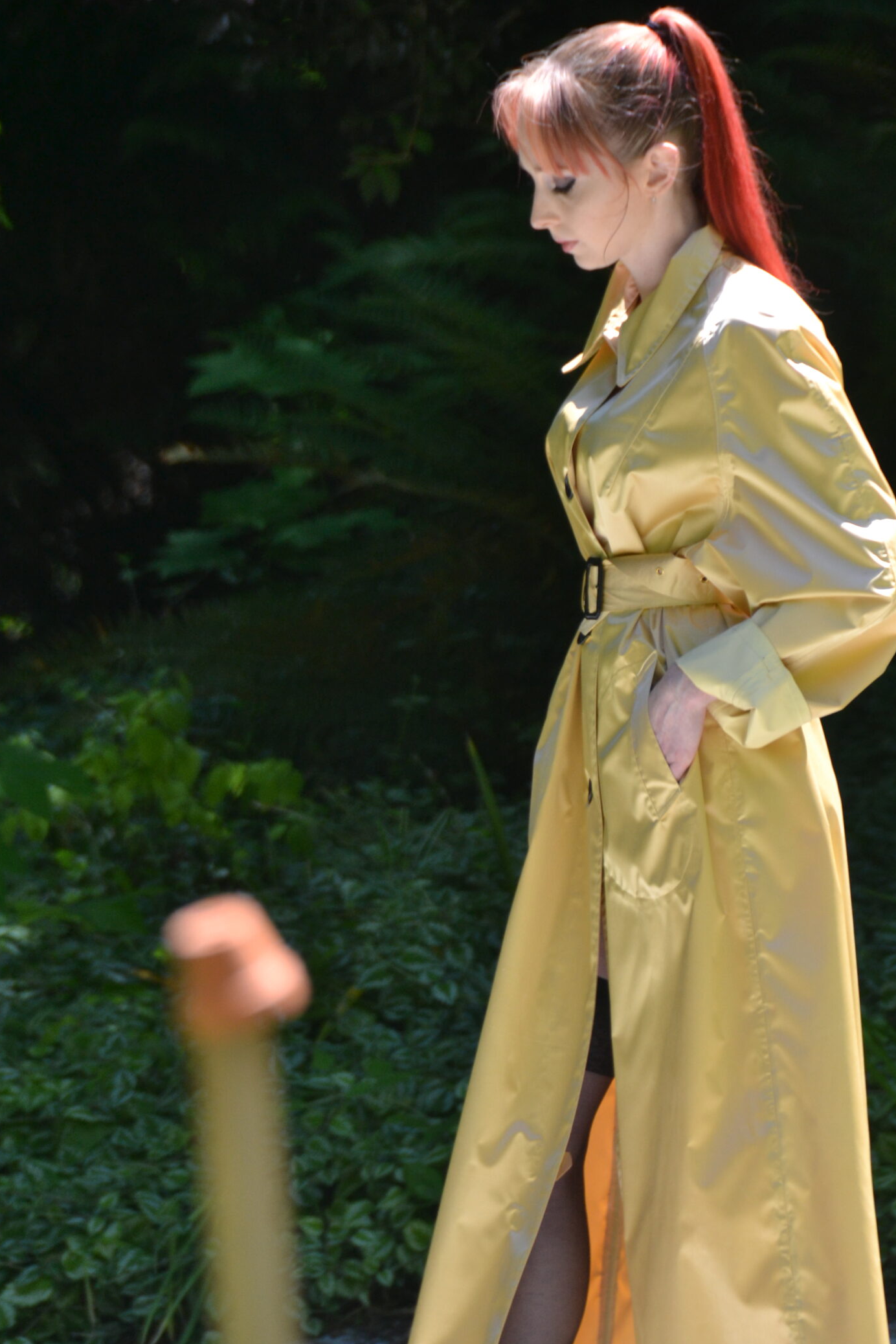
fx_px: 13812
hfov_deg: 3.7
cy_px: 724
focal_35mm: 370
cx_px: 461
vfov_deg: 5.6
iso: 500
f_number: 5.6
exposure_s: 1/125
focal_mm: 200
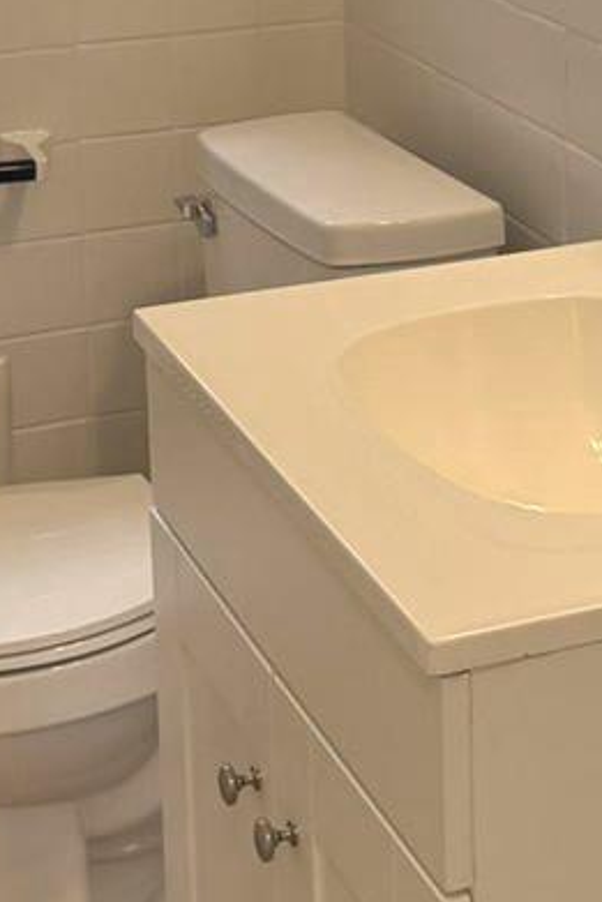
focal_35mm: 98
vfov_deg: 20.3
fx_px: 2456
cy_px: 60
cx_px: 528
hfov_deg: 13.9
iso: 160
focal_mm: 6.76
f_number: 1.78
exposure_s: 1/238
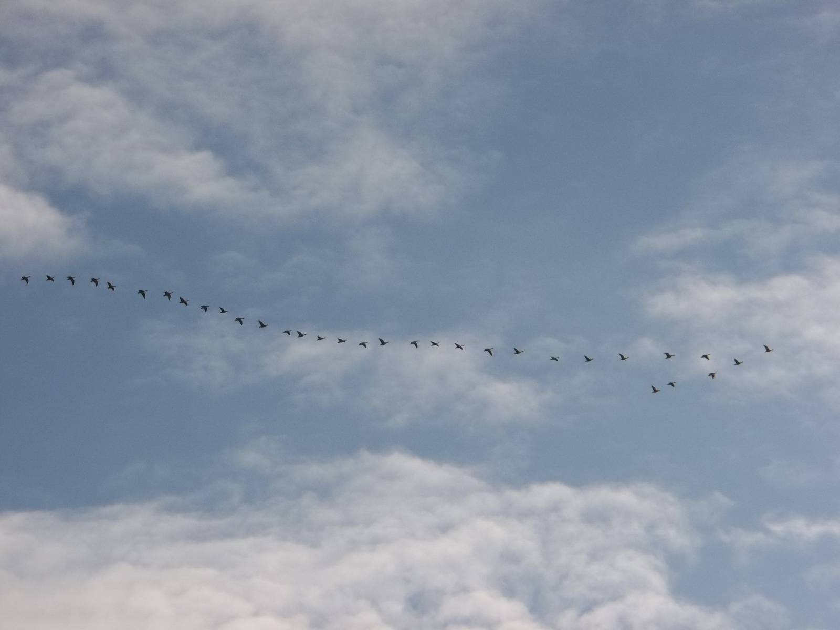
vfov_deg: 9.0
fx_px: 4004
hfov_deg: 12.0
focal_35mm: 165
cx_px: 420
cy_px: 315
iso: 80
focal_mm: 29.5
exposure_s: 1/200
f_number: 14.4
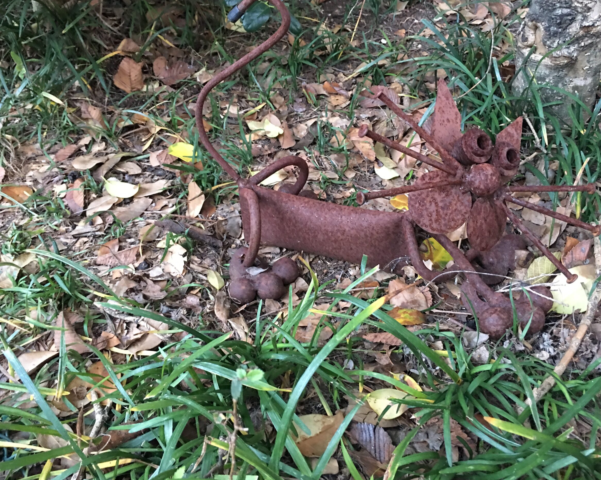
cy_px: 238
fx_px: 551
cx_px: 317
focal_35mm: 31
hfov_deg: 57.1
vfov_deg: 47.1
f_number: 2.2
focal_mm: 4.15
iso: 50
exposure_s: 1/4
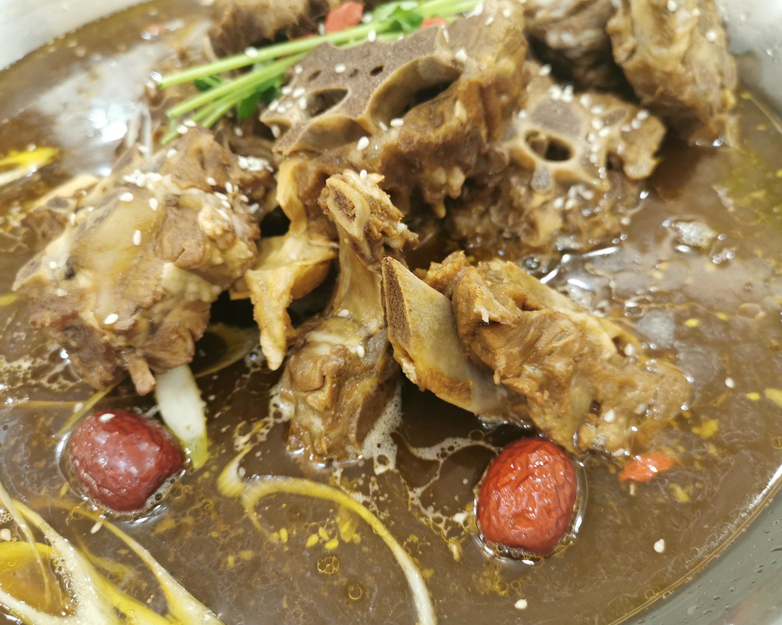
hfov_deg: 60.4
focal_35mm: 29
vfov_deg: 50.0
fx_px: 671
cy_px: 319
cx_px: 403
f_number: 1.8
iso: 250
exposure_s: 1/50
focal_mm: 5.58
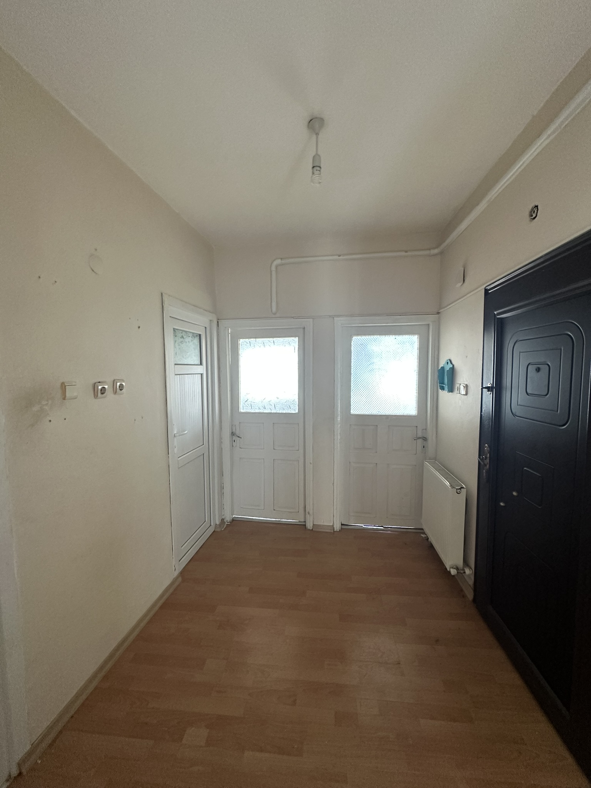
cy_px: 394
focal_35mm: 14
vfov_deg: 102.1
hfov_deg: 85.7
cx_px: 296
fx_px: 319
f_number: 2.2
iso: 400
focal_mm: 2.22
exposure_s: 1/60
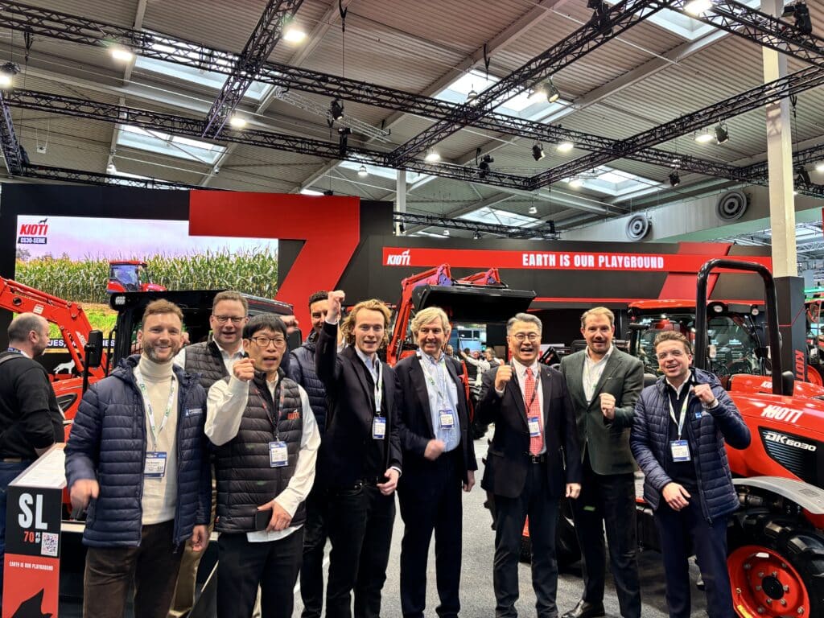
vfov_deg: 53.1
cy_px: 309
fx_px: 619
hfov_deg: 67.3
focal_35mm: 26
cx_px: 412
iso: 125
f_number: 1.6
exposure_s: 1/100
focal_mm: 5.96
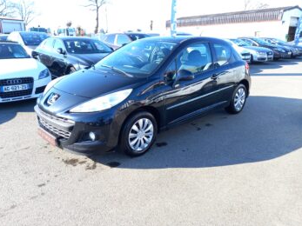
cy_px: 107
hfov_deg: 65.3
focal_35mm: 27
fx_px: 235
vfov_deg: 51.3
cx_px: 141
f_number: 2
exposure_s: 1/122
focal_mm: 4.6
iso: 25
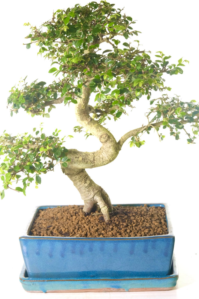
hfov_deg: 16.5
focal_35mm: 83
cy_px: 150
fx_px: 688
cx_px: 100
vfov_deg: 24.5
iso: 2000
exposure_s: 1/15
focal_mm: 55
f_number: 13
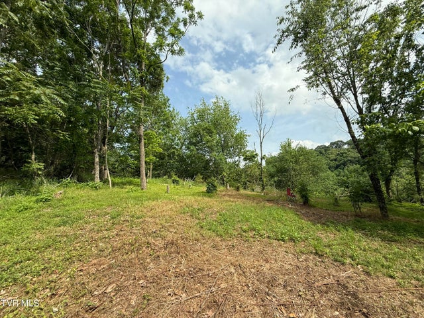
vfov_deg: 85.7
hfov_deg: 102.1
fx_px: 171
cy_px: 159
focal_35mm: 14
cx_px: 212
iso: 50
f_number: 2.2
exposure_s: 1/1534
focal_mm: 2.22
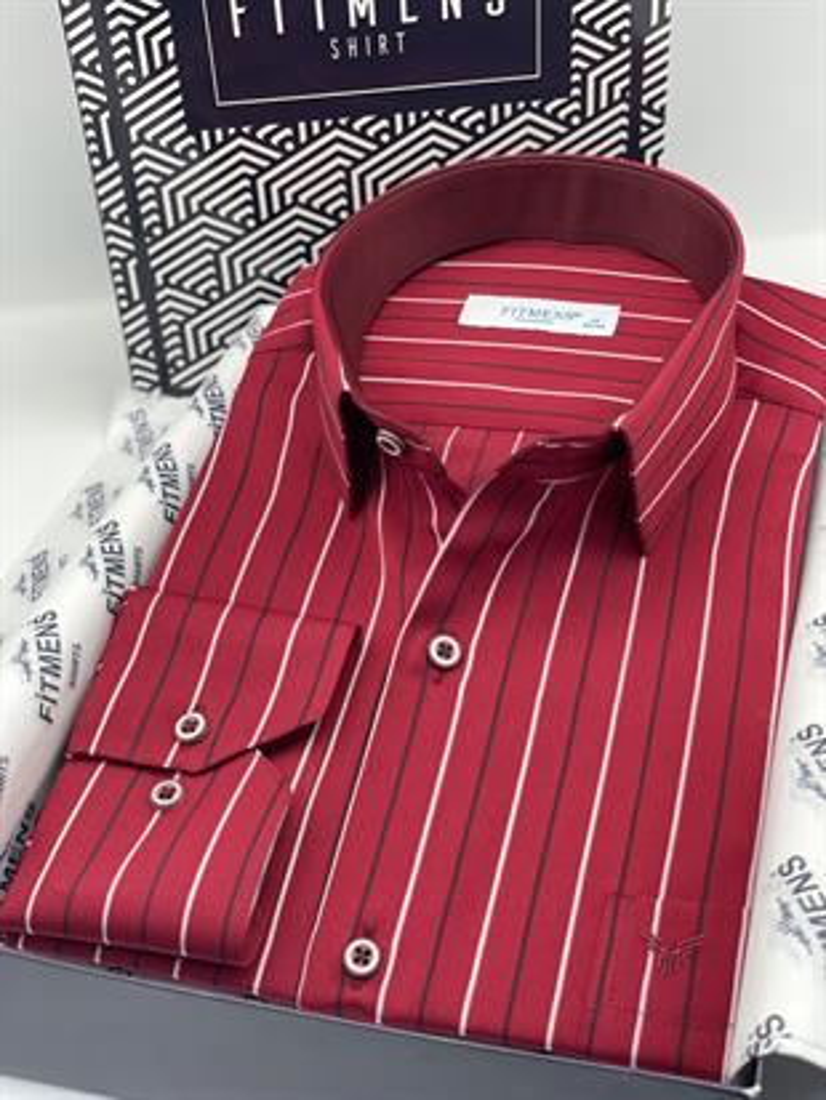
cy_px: 550
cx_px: 413
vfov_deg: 36.8
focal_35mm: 52
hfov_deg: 28.0
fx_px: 1654
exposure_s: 1/100
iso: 64
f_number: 2
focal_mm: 6
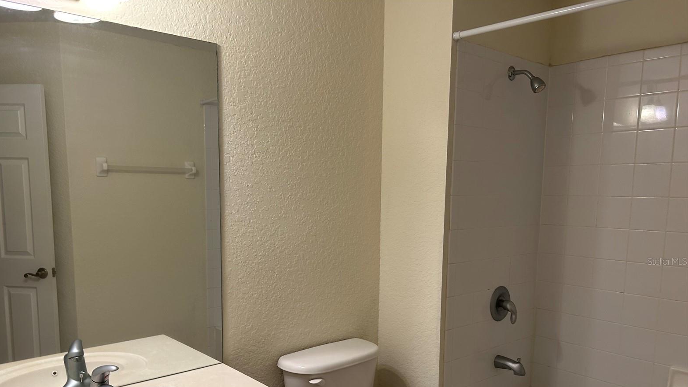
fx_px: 529
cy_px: 261
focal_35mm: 29
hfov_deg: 66.1
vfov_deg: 39.6
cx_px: 337
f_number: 1.5
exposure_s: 1/60
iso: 100
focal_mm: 5.7
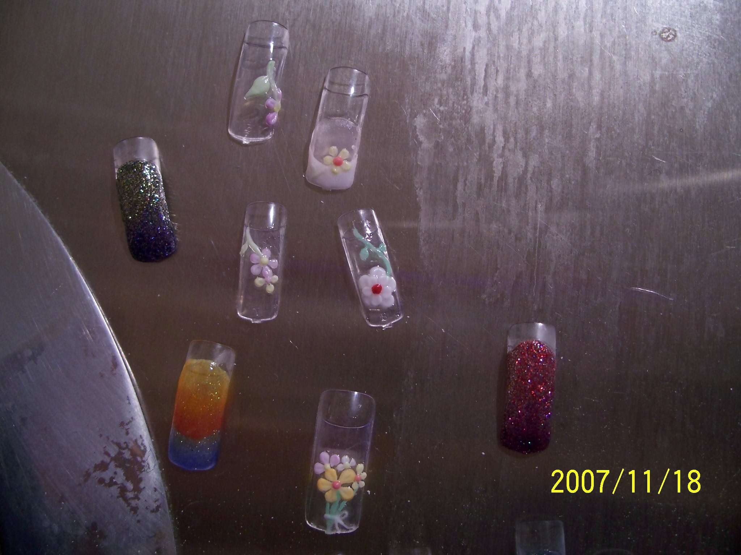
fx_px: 792
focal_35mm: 37
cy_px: 278
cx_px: 370
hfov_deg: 50.1
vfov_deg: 38.7
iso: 200
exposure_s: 1/13
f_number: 2.8
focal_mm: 7.8
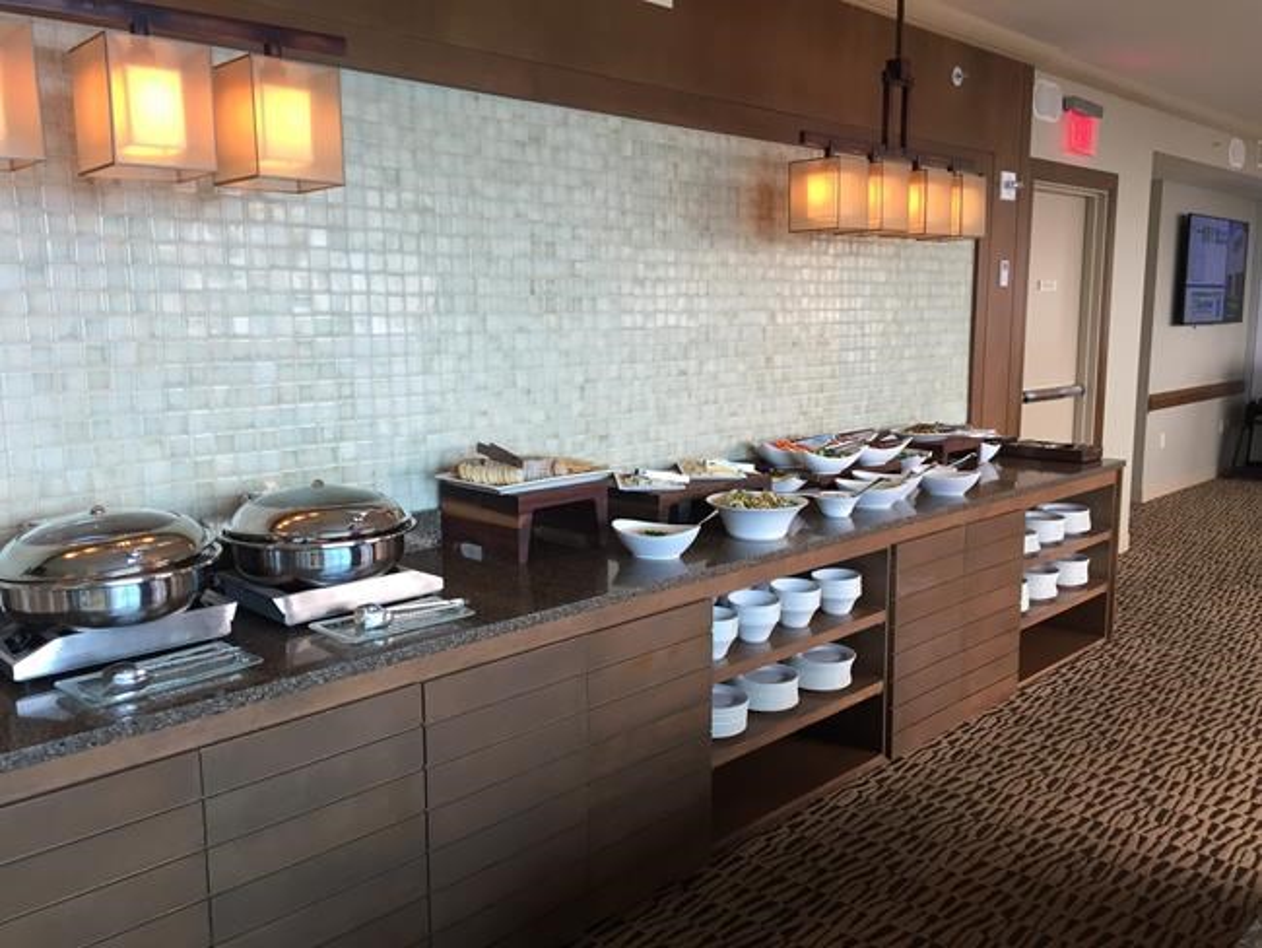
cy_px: 474
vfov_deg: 48.3
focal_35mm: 29
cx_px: 631
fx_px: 1058
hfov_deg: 61.6
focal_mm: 4.15
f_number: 2.2
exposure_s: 1/30
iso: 32
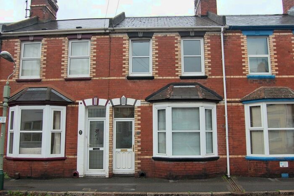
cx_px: 147
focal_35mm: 30
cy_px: 98
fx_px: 245
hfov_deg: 62.0
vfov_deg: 43.6
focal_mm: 20
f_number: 5.6
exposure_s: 1/125
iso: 360
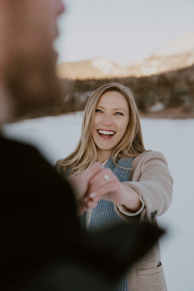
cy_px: 146
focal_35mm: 55
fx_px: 444
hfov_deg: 24.6
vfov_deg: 36.2
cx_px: 97
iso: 200
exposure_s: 1/500
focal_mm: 55
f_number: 2.8
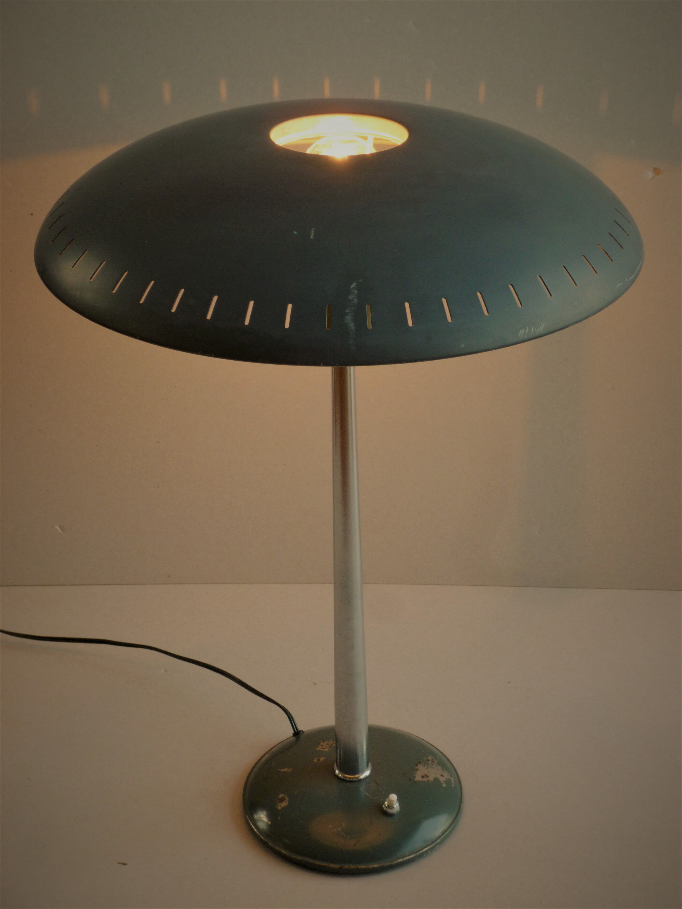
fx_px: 1681
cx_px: 341
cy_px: 454
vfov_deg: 30.3
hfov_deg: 22.9
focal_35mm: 64
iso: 100
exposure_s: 1/25
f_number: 4.5
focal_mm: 11.5
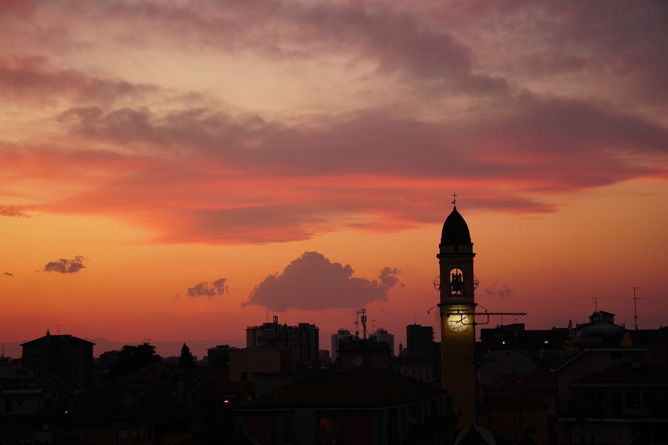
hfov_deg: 24.6
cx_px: 334
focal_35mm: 82
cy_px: 222
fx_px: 1531
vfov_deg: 16.6
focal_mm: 55
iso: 640
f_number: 4.5
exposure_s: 1/100
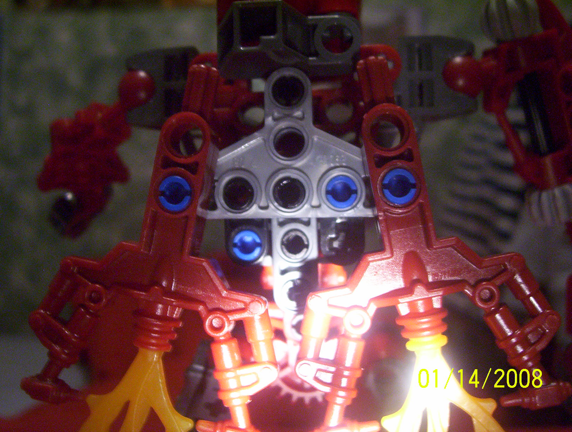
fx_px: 712
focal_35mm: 43
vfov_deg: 33.7
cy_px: 216
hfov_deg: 43.8
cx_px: 286
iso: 200
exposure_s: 1/8
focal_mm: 5.77
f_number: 2.73
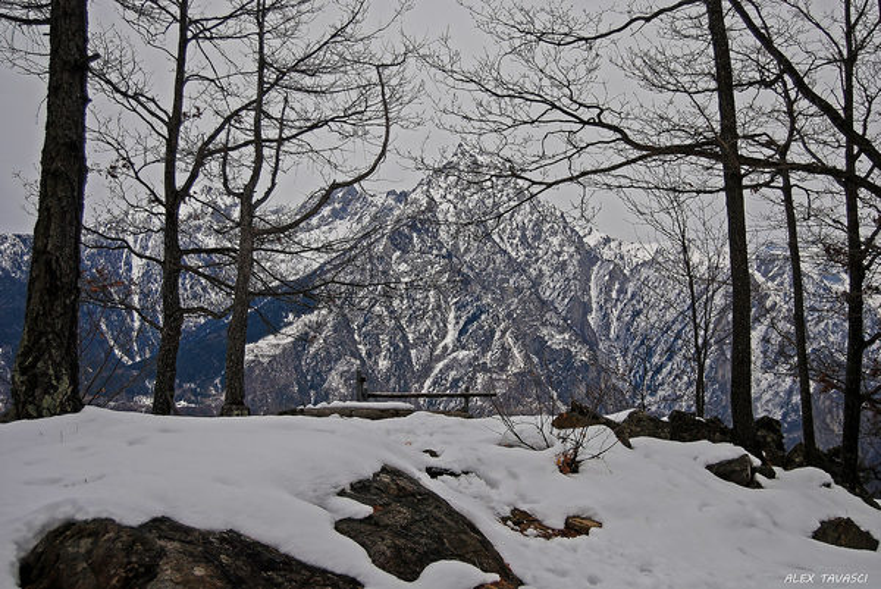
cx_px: 440
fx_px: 1249
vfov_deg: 26.5
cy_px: 294
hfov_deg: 38.9
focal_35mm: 51
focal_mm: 34
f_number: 4.5
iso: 100
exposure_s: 1/640
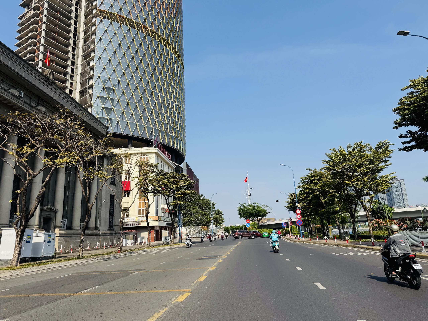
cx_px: 214
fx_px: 297
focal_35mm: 24
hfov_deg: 71.6
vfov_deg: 56.8
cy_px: 160
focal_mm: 6.76
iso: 80
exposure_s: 1/5348
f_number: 1.78
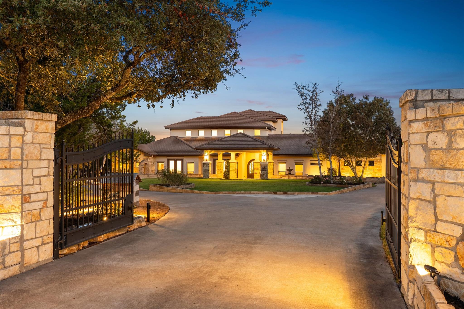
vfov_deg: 43.6
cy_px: 154
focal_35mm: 30
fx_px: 387
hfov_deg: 61.9
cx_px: 232
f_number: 8
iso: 1000
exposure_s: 5
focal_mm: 30
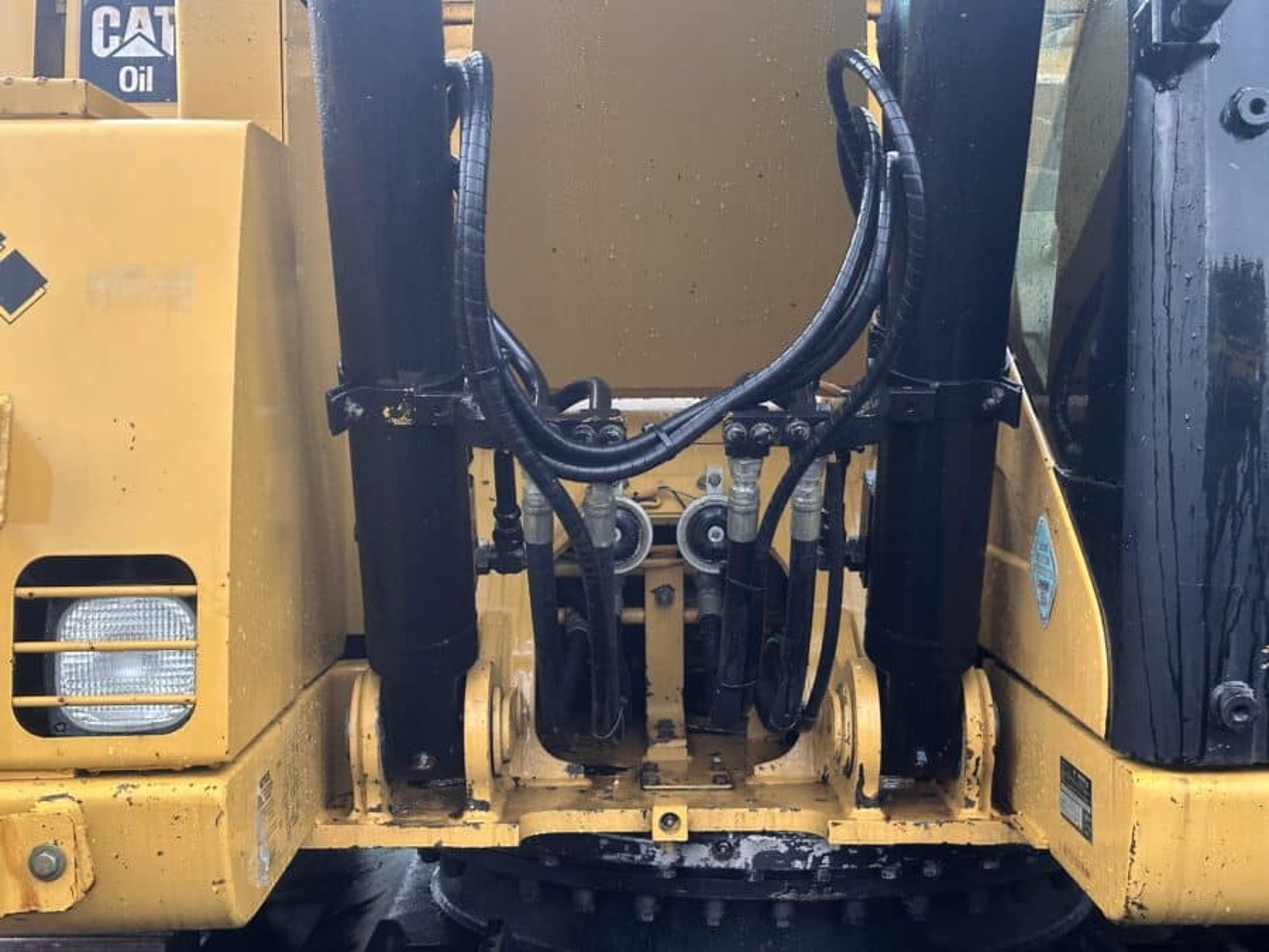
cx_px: 634
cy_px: 476
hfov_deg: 39.7
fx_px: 1760
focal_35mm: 48
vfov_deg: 30.3
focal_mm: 6.86
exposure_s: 1/55
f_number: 1.78
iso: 250
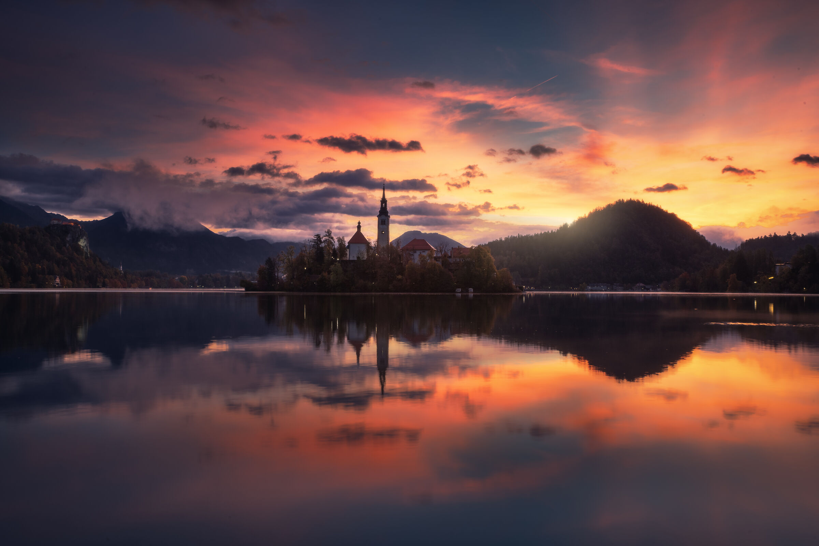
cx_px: 410
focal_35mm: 31
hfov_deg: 60.3
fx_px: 705
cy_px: 273
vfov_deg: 42.3
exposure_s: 1
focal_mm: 31
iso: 64
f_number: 18
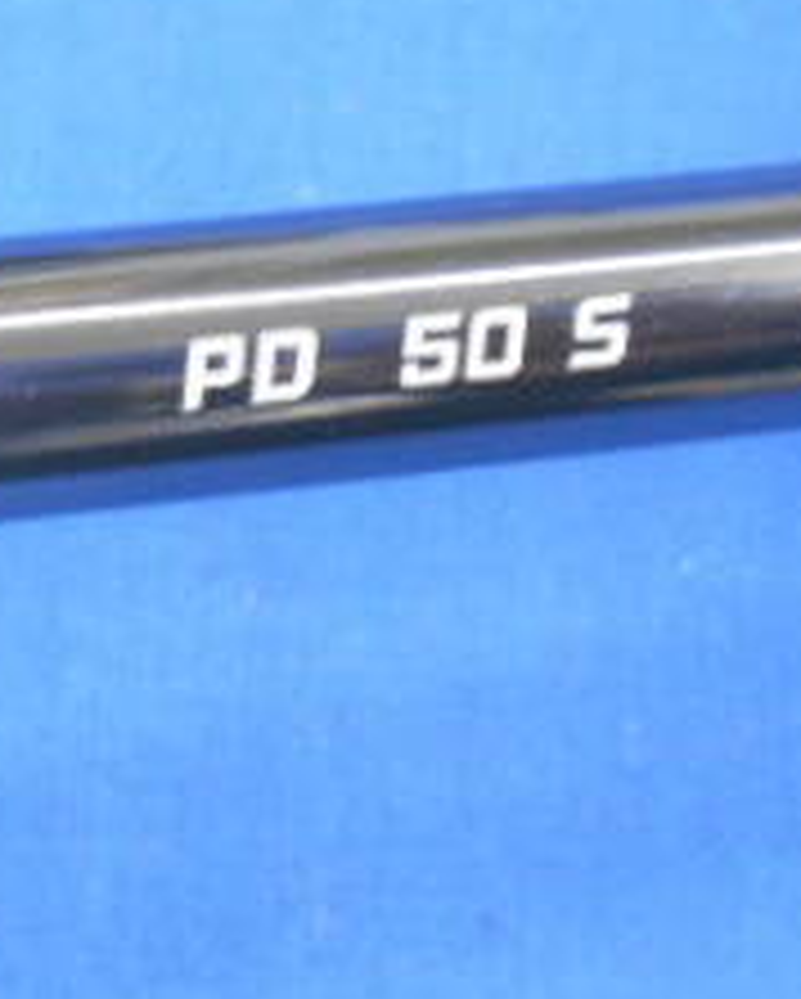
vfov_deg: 26.0
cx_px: 364
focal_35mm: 73
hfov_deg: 21.0
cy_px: 472
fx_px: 2160
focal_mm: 4.6
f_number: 3.2
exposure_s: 1/30
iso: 400
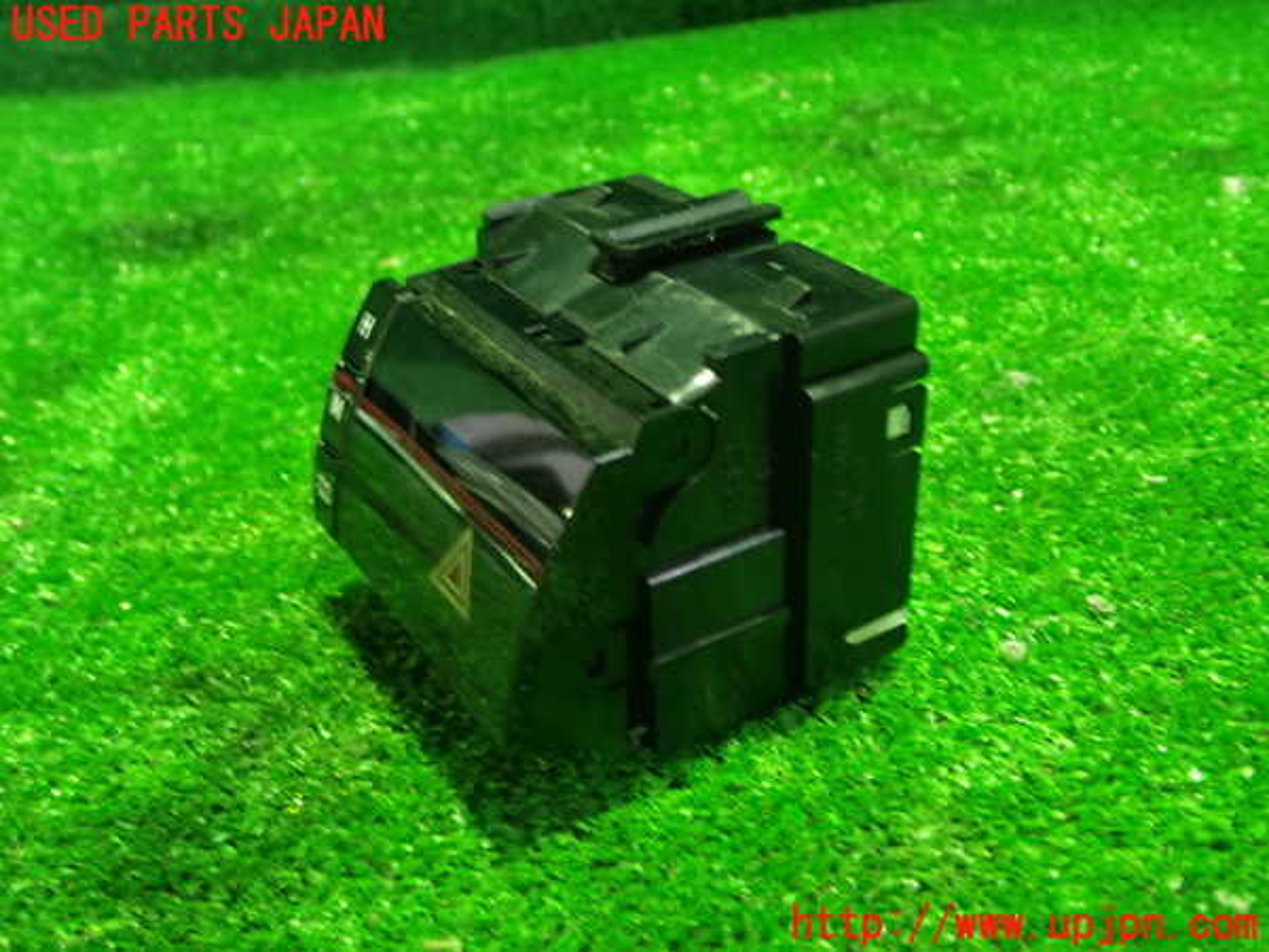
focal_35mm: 36
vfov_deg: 39.7
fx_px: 1320
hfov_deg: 51.4
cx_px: 634
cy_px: 476
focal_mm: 6.37
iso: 800
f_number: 2.5
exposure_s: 1/13
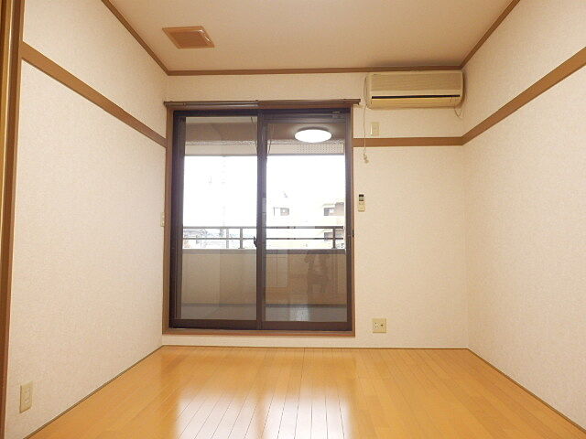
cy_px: 220
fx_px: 406
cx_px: 293
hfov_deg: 71.6
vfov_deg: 56.8
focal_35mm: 24
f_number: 3
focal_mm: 4.2
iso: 320
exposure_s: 1/30
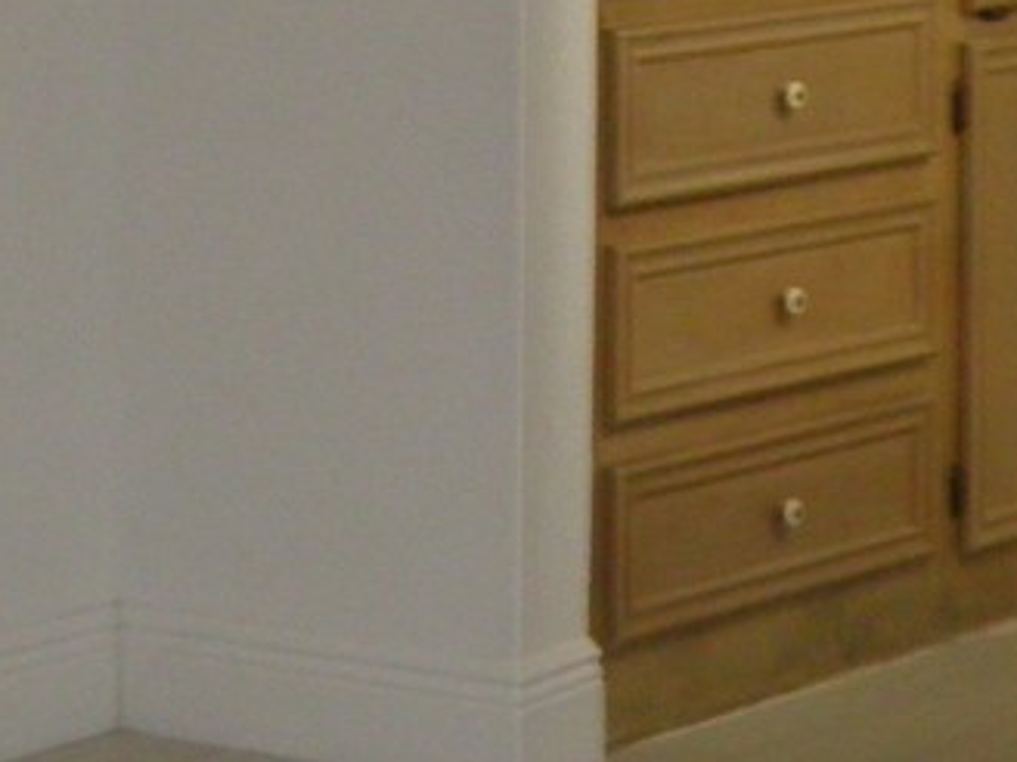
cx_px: 766
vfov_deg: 8.1
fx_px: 5141
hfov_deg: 11.3
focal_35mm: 175
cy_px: -771
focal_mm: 4.9
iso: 100
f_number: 2.8
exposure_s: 1/30
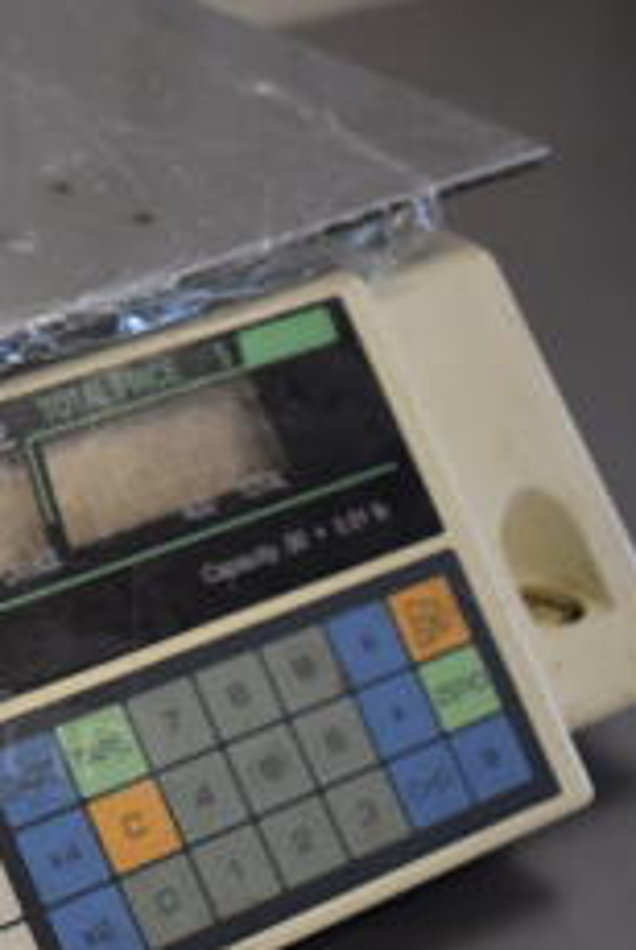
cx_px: -293
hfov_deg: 12.2
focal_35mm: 107
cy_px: 578
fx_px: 2835
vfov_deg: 19.0
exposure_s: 1/160
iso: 800
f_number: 4
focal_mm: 27
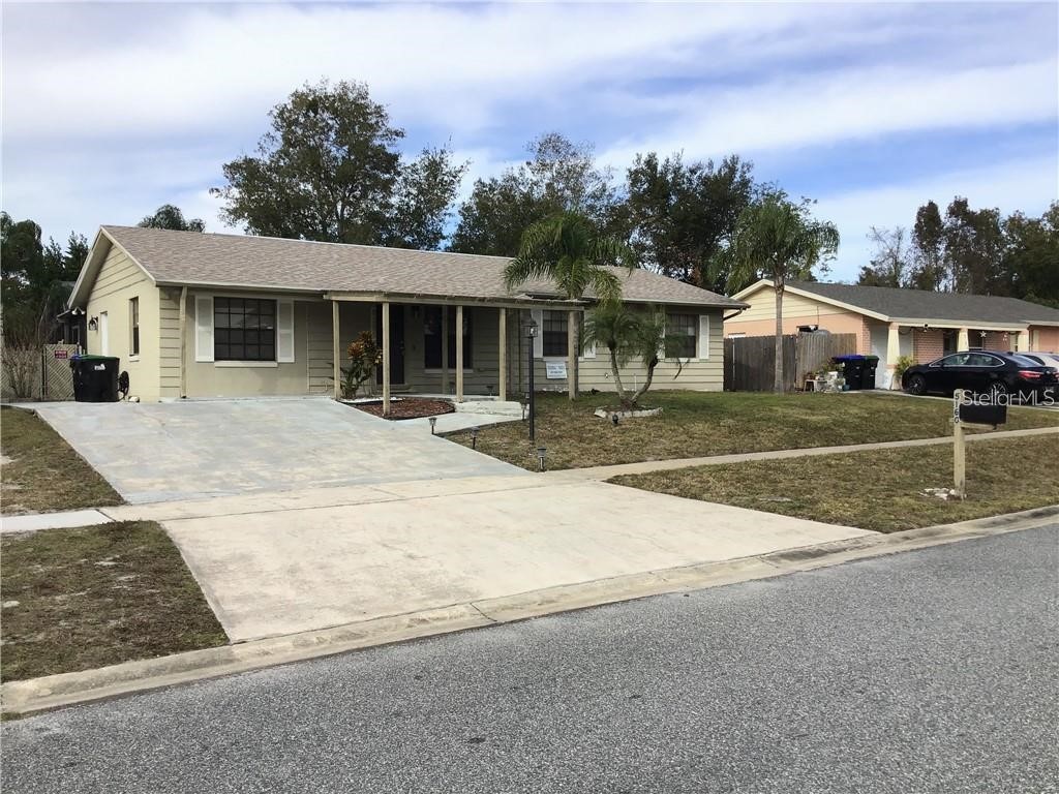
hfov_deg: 58.4
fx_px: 948
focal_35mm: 31
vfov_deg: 45.4
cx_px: 530
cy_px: 397
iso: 25
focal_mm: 3.3
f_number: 2.4
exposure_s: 1/1181
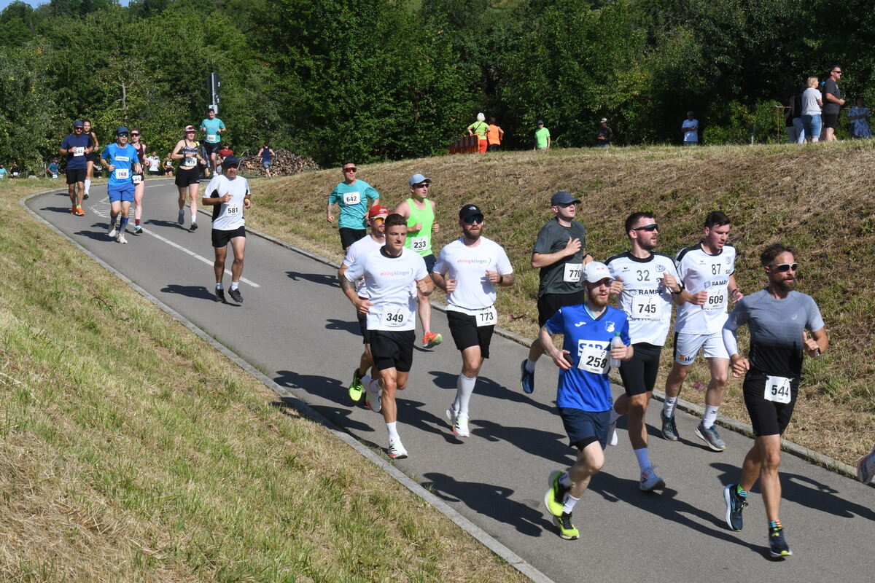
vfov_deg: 18.9
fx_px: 1750
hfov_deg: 28.1
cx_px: 438
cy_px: 292
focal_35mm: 72
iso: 640
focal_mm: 48
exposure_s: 1/320
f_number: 18
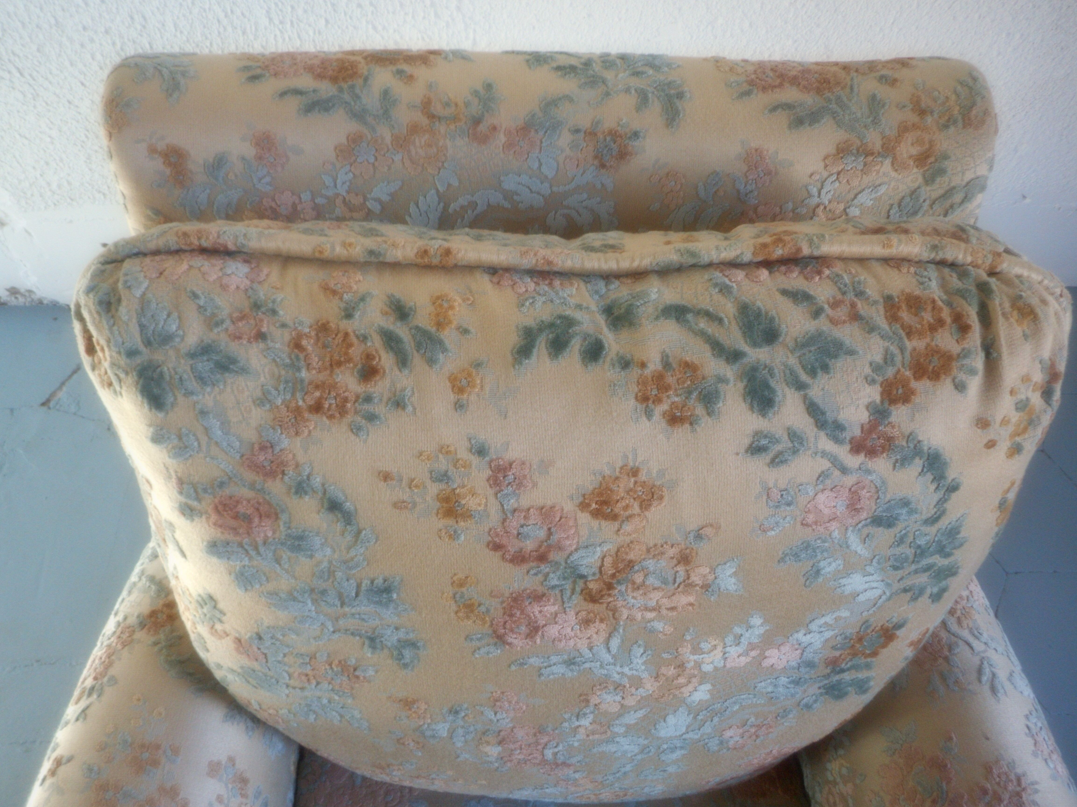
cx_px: 539
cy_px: 414
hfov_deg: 63.4
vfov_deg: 49.7
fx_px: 871
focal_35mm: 28
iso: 250
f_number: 3.7
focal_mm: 4.5
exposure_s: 1/30
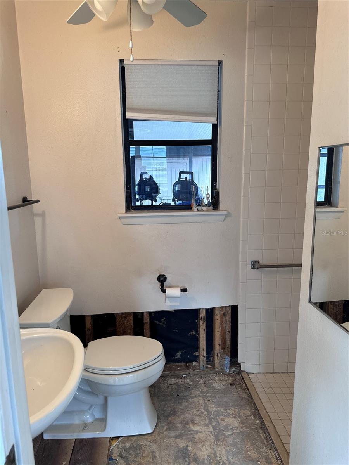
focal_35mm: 24
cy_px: 232
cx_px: 174
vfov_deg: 71.6
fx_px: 323
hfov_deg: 56.8
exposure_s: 1/60
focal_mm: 6.86
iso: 125
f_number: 1.78
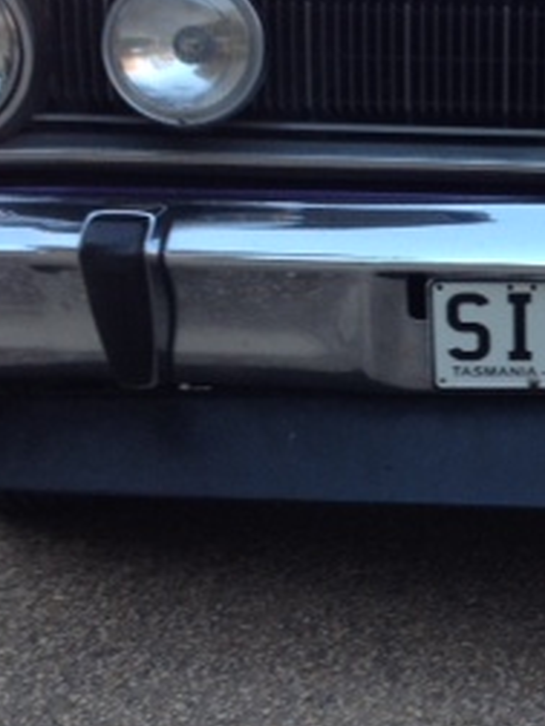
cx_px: 646
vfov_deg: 21.7
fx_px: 1868
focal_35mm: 89
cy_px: 118
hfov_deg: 16.0
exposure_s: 1/60
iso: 64
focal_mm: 4.28
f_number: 2.4
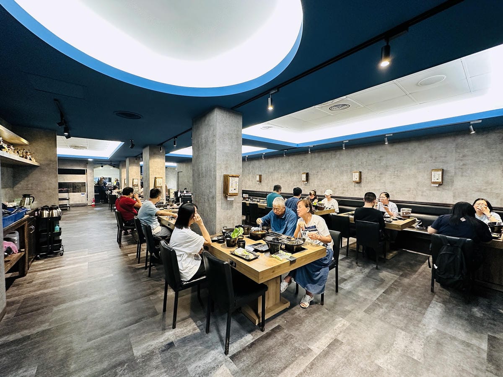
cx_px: 252
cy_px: 188
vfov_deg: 85.7
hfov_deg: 102.1
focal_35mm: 14
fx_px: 203
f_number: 2.2
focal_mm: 2.22
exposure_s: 1/60
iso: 320
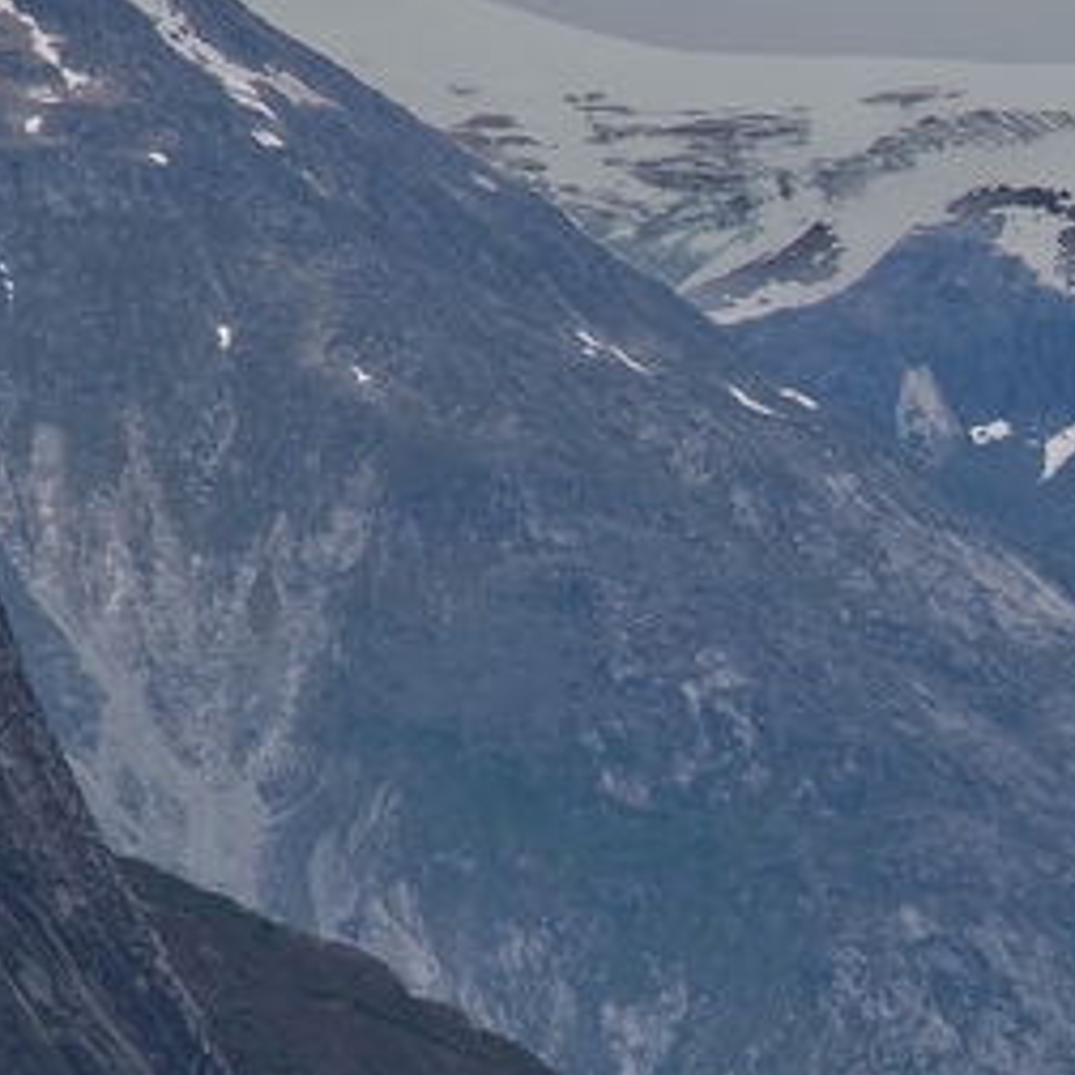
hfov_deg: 3.4
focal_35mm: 518
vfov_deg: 3.4
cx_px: 1719
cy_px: 828
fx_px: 18200
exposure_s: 1/250
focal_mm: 120
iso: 100
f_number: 8
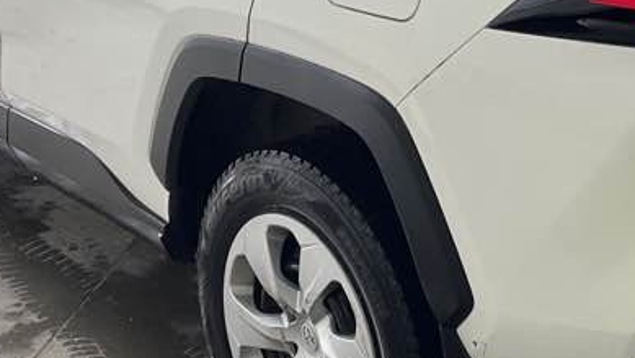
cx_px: 456
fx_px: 1549
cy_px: 18
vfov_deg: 13.0
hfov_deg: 23.0
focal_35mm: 92
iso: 25
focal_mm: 3
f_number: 1.8
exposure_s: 1/122
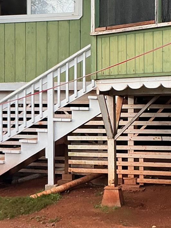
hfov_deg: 15.7
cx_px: 47
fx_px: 619
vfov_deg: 20.9
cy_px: 128
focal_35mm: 94
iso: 20
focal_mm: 3
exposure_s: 1/159
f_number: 1.8
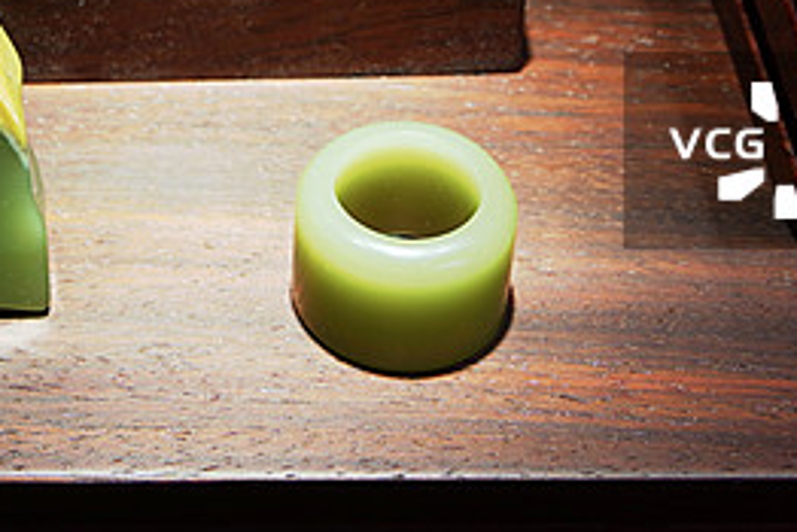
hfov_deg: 16.6
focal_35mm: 122
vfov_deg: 10.9
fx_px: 2702
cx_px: 85
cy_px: -228
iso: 100
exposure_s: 1/40
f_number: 8
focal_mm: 40
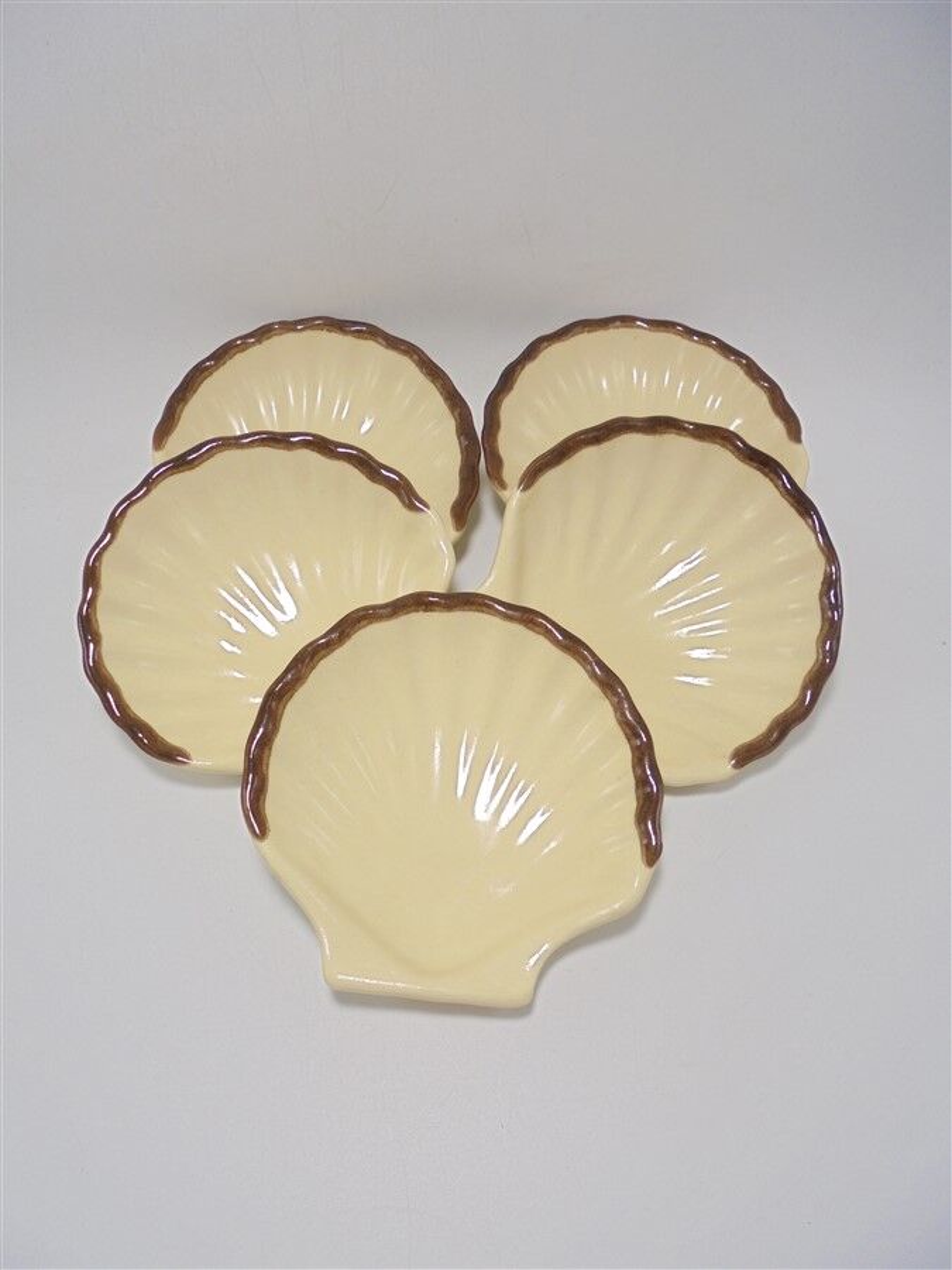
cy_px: 635
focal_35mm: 26
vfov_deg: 67.3
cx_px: 476
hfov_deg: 53.1
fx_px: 953
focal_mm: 4.6
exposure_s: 1/100
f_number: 3.5
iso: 100
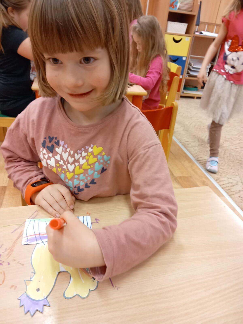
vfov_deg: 65.3
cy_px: 162
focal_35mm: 27
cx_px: 122
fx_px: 253
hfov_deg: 51.4
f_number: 1.8
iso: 160
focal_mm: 4
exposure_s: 1/33.3
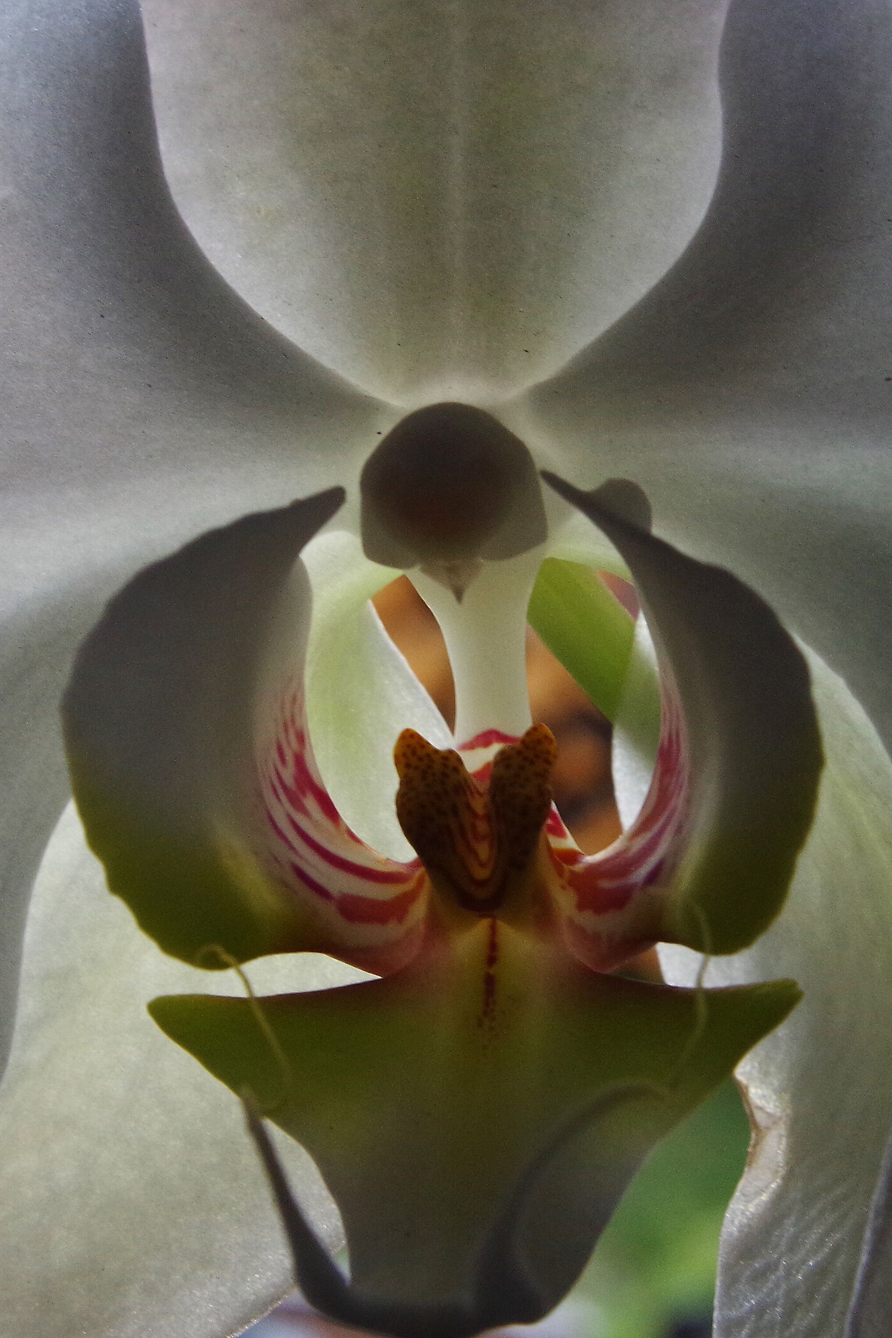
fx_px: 1895
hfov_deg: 26.5
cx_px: 407
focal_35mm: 51
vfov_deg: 38.9
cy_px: 653
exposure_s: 1/25
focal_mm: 45
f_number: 16
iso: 1600
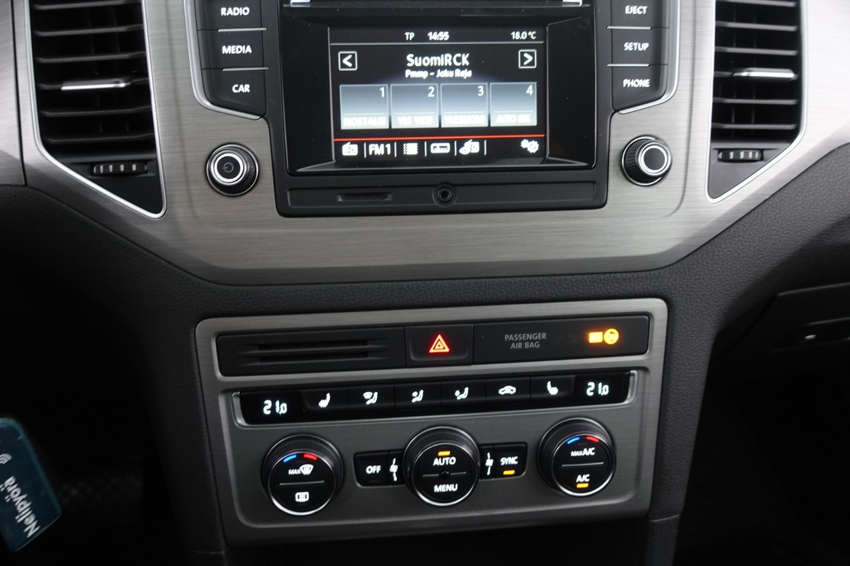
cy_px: 258
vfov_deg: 46.3
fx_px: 661
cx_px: 406
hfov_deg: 65.4
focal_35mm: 28
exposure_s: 1/20
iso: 800
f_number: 1.8
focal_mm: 9.4
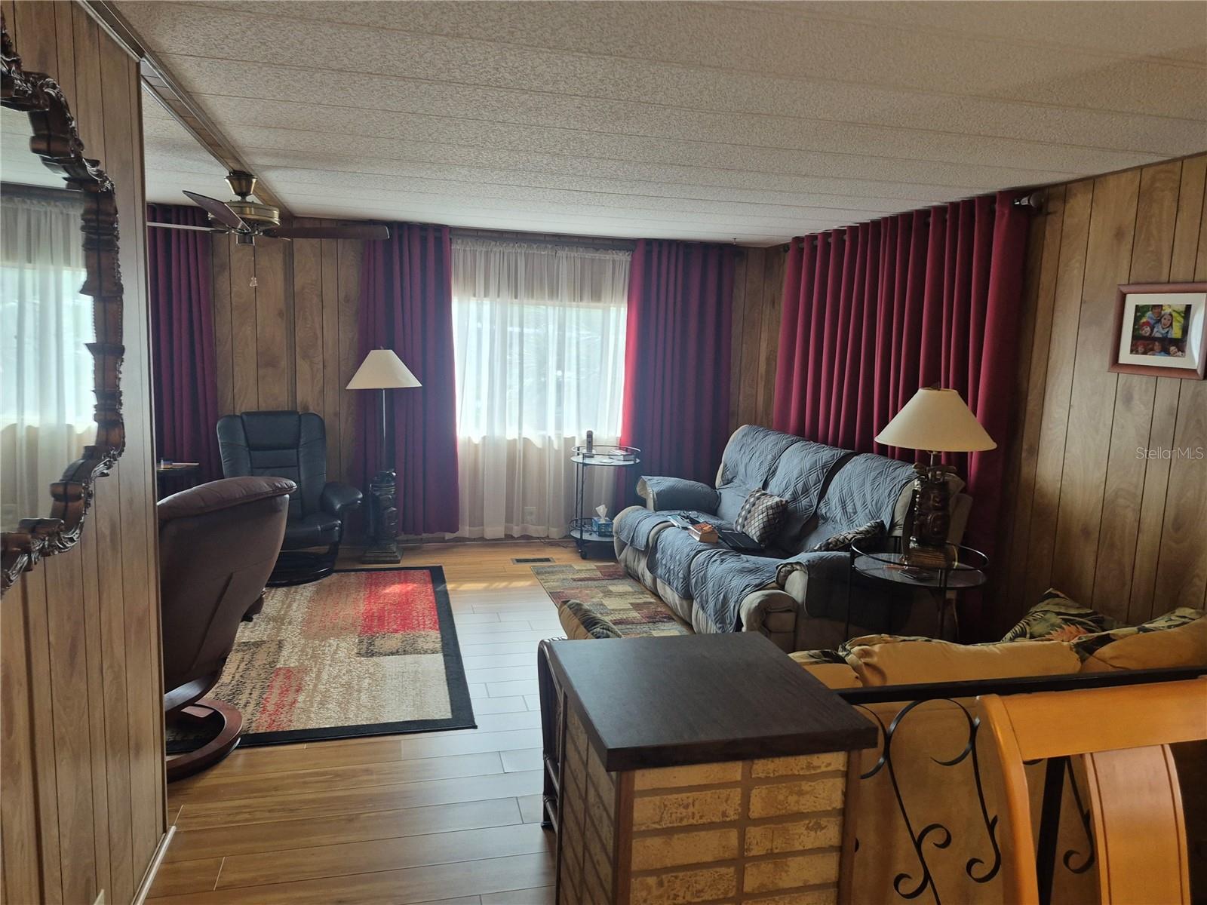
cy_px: 452
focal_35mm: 23
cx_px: 604
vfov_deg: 58.9
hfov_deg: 73.9
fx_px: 802
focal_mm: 5.4
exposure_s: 1/120
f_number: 1.8
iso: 250
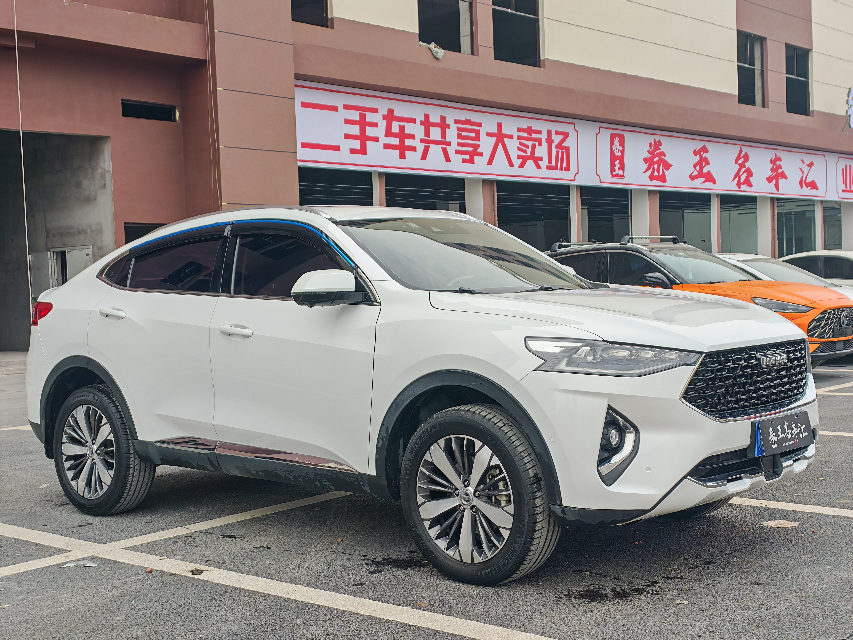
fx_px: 1183
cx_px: 426
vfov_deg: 30.3
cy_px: 320
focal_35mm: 48
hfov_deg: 39.7
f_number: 2
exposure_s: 1/500
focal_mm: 6.83
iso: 50
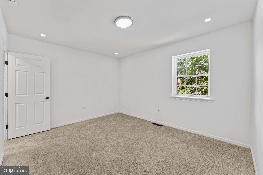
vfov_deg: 81.2
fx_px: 102
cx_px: 132
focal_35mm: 14
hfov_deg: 104.3
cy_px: 88
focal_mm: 14
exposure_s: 1/4
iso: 500
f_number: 8
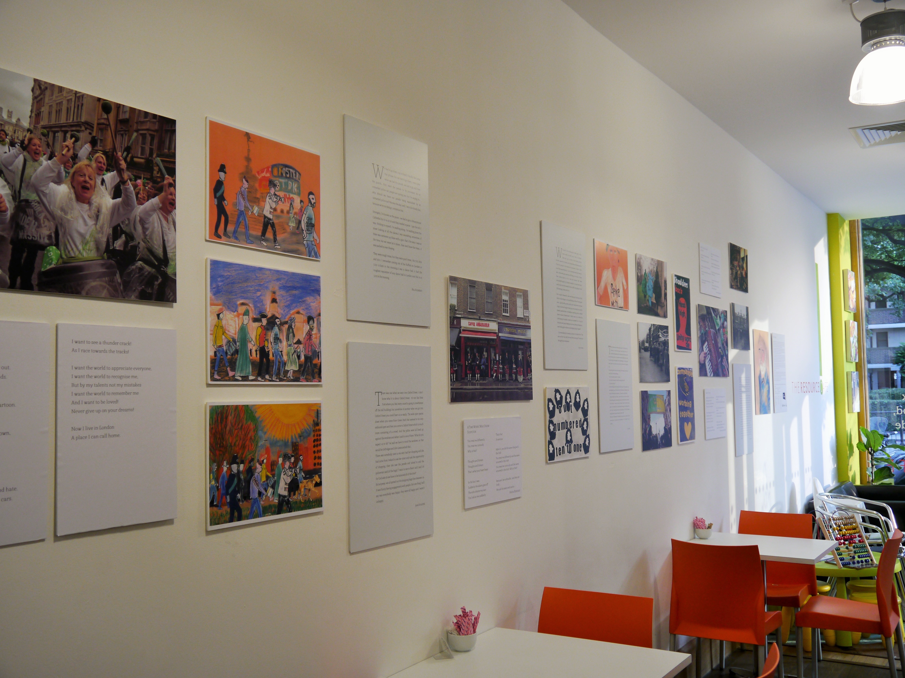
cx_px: 452
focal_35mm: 36
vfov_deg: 39.7
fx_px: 941
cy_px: 339
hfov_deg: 51.4
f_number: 4.1
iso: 320
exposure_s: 1/60
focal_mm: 18
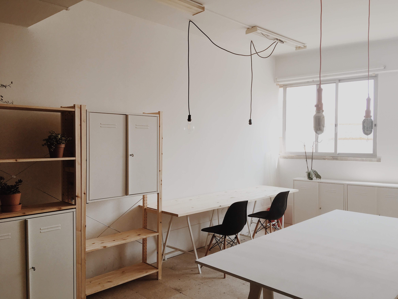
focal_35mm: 29
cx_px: 199
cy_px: 150
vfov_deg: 48.2
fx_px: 333
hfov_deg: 61.7
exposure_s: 1/100
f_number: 2.2
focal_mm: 4.15
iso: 25
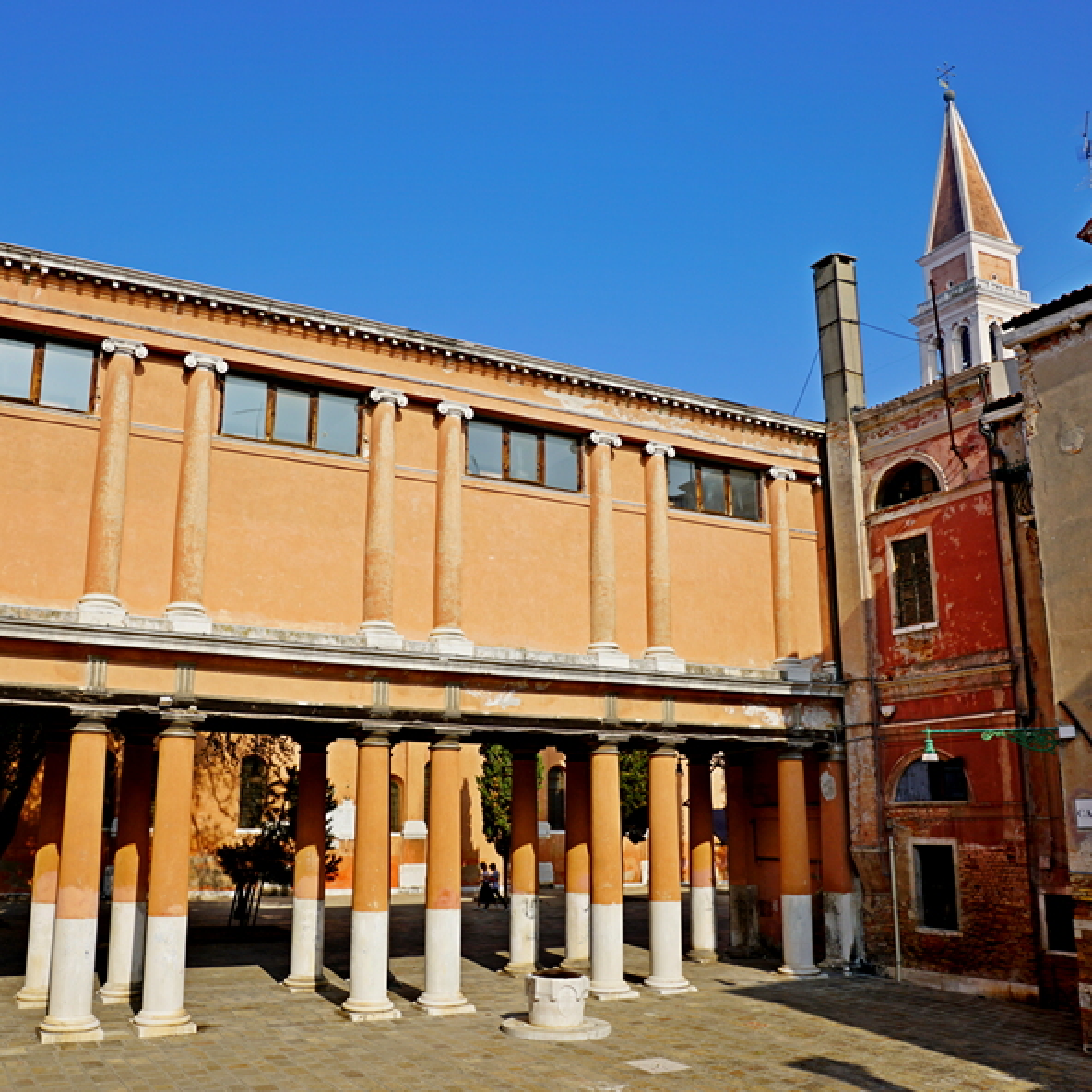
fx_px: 1106
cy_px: 546
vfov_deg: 52.5
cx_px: 483
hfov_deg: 52.4
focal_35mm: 31
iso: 100
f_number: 10
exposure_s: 1/200
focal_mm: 24
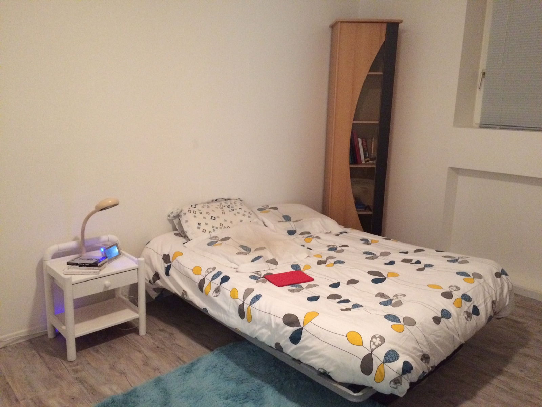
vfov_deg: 48.2
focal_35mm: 29
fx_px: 454
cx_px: 271
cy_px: 204
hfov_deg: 61.7
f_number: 2.2
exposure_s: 1/15
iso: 400
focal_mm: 4.15
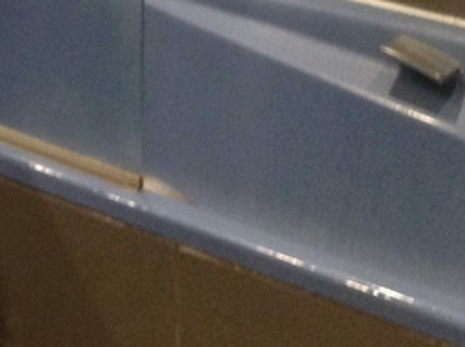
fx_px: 1877
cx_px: -411
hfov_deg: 12.7
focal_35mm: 140
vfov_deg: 9.8
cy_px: -337
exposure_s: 1/15
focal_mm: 4.28
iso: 160
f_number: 2.4
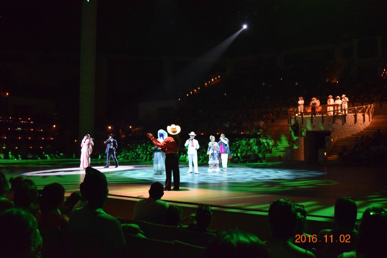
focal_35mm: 36
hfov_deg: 53.1
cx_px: 194
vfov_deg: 36.8
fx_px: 387
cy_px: 129
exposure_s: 1/50
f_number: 4
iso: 6400
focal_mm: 24
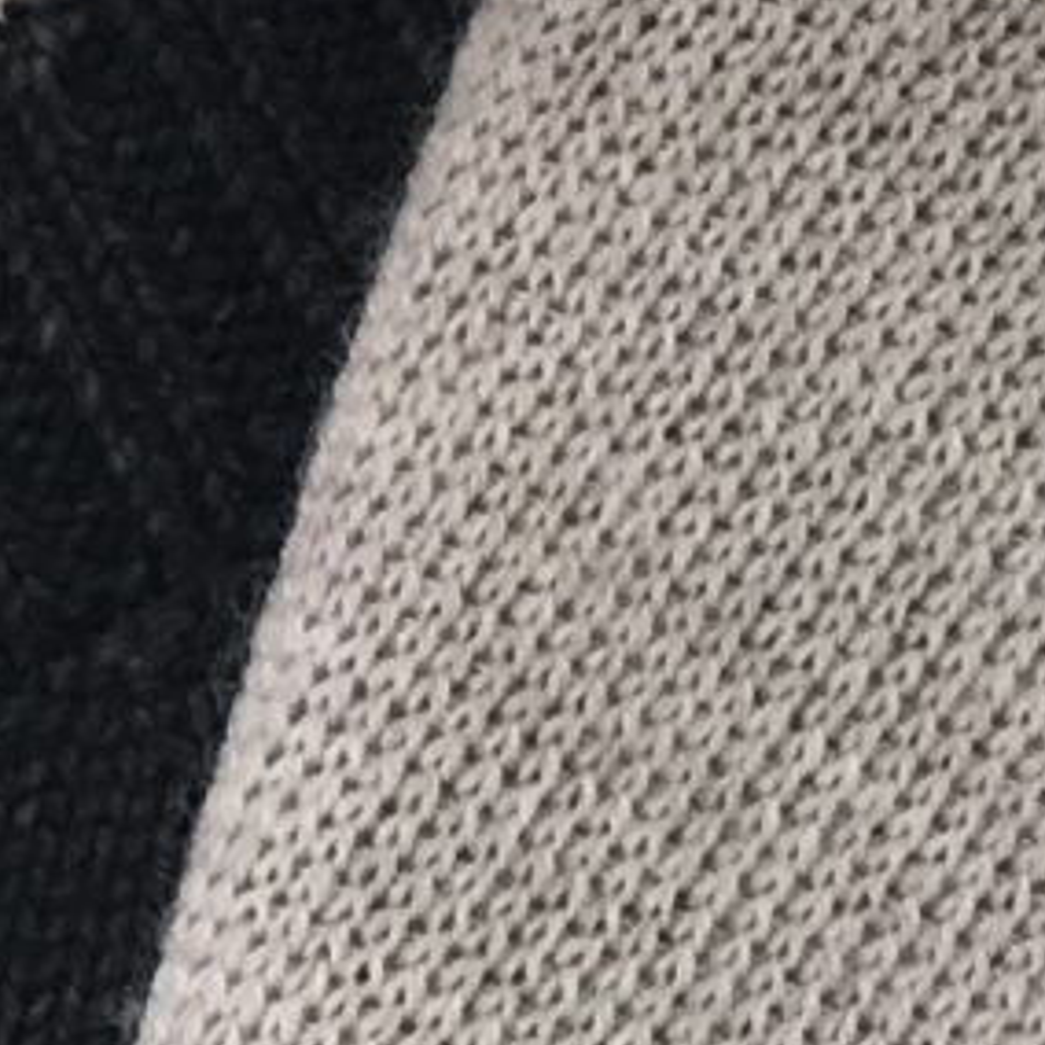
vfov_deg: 3.9
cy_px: 1192
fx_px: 15506
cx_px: 3043
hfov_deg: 3.8
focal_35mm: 454
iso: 20
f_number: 2.8
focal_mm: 6.6
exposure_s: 1/547
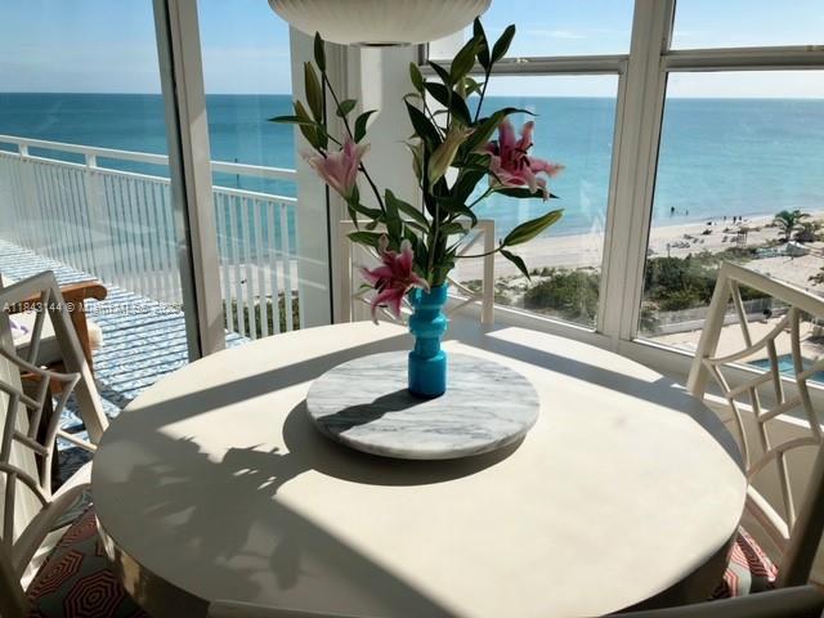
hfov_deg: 61.7
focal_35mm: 29
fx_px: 690
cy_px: 309
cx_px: 412
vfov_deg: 48.2
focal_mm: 3.99
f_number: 1.8
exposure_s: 1/4000
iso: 25
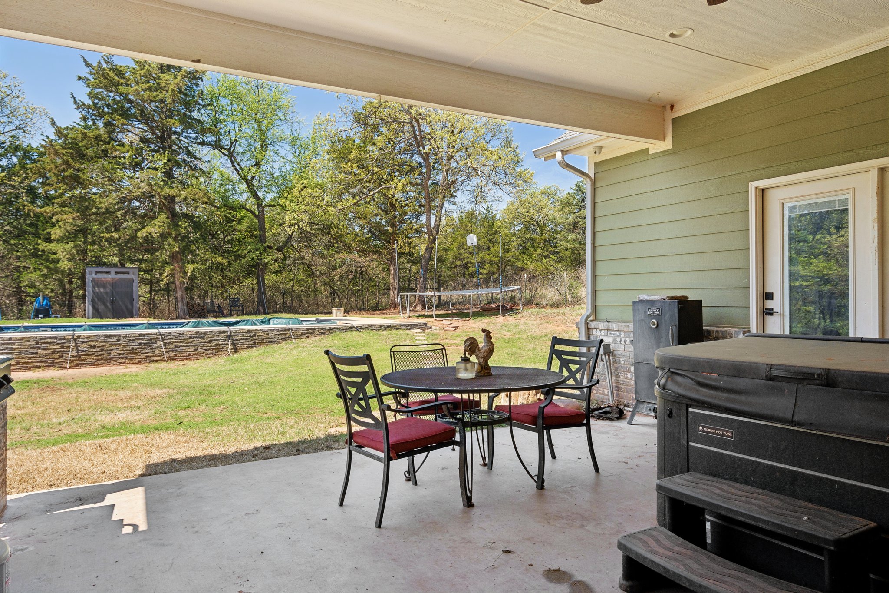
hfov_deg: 76.1
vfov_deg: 55.1
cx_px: 444
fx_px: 568
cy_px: 296
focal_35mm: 23
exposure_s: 1/320
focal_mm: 23
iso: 200
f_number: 8
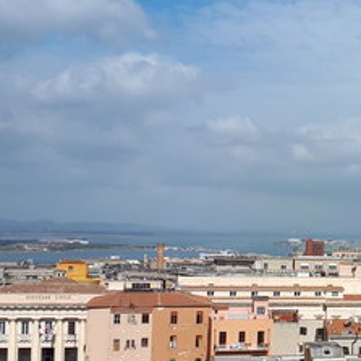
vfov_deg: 22.9
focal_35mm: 75
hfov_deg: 21.5
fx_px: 885
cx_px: 426
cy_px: 252
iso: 40
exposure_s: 1/2481
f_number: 1.9
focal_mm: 3.6
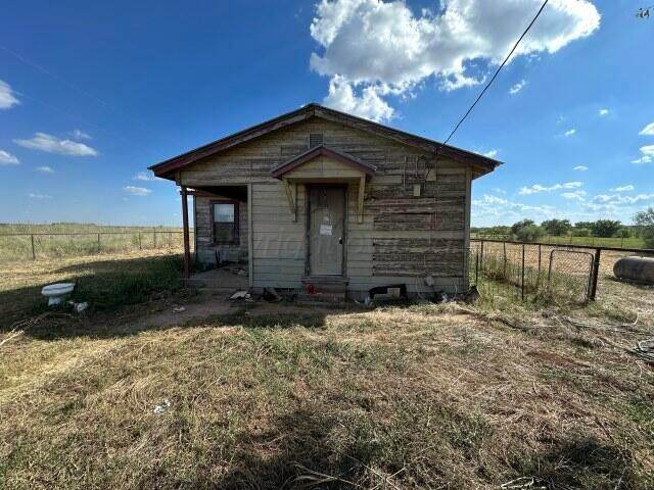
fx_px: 265
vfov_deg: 85.7
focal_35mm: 14
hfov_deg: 102.1
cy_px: 245
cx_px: 327
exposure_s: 1/673
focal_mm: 2.22
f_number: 2.2
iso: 40
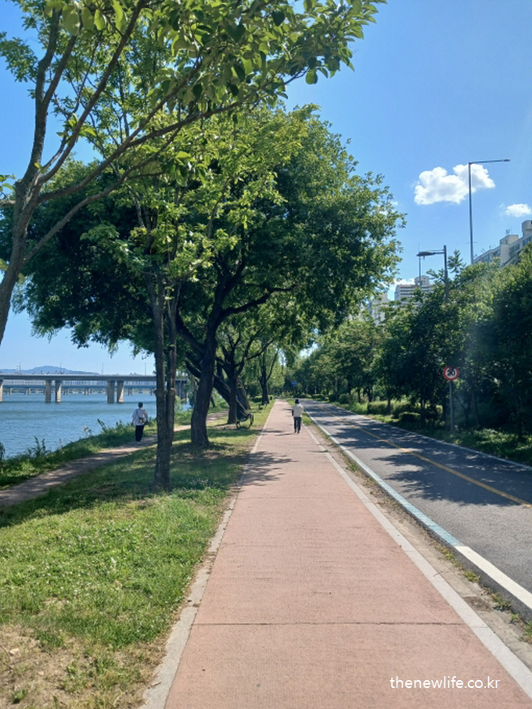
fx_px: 553
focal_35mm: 27
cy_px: 354
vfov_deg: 65.3
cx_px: 266
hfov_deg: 51.3
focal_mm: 4
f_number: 1.8
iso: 20
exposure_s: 1/601
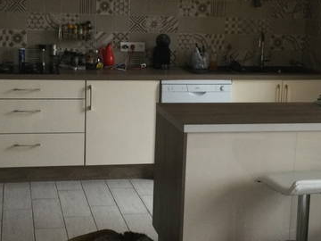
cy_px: 112
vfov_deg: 21.6
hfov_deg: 28.6
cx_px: 149
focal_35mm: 68
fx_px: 631
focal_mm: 3.3
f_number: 2.4
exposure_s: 1/33
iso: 100
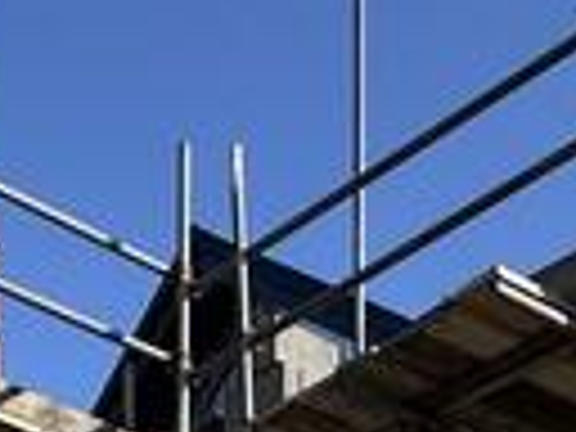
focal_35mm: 112
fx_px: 1864
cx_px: 508
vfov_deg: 10.4
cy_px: 1202
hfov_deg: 17.3
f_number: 2.2
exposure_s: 1/824
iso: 40
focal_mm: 2.22
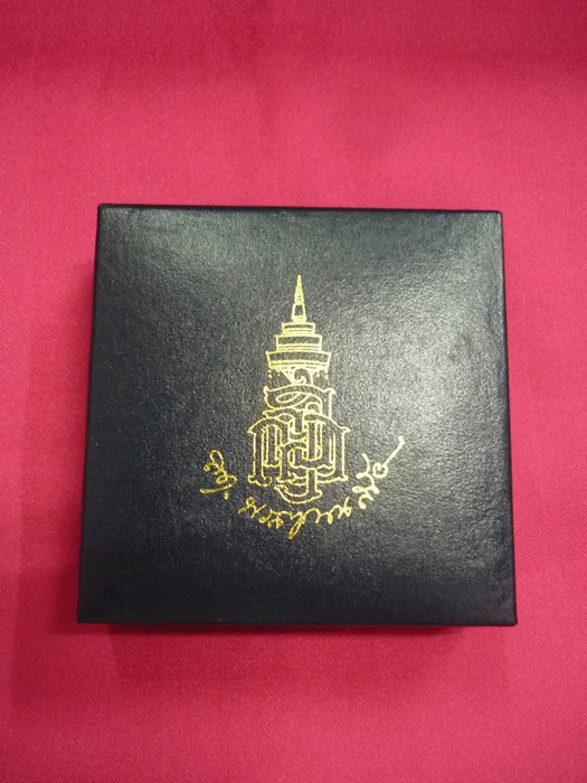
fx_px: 746
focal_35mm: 33
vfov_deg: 55.4
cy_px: 392
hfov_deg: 42.9
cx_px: 294
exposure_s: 1/8
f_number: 2.8
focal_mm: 5.5
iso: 400
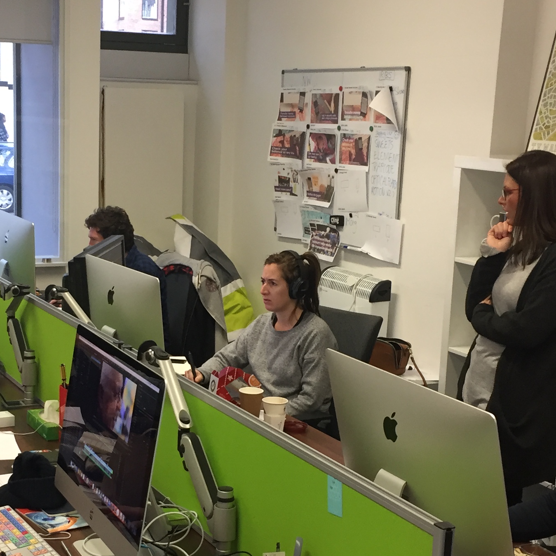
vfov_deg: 27.6
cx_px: 197
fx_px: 1127
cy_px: 364
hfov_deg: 27.6
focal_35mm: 62
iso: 100
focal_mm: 4.15
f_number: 2.2
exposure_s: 1/33
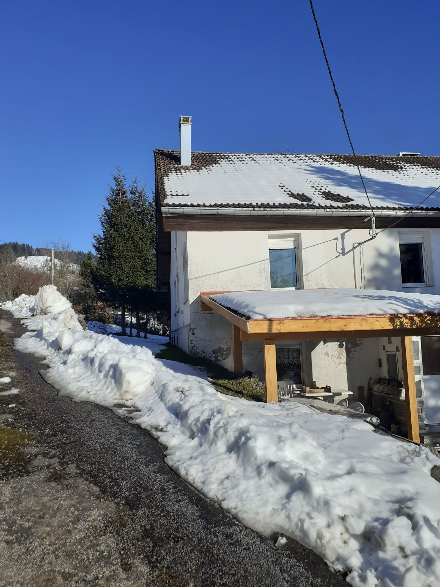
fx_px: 458
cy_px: 294
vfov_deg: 65.3
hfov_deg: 51.4
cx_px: 220
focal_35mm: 27
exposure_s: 1/3185
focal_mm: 3.6
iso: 40
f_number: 1.9
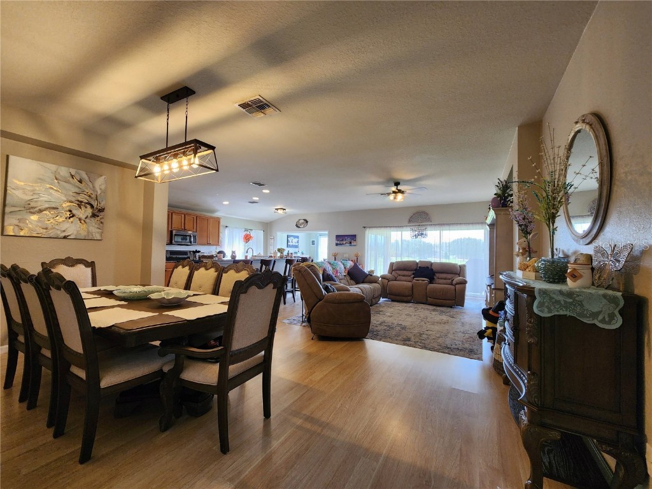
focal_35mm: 13
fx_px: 245
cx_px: 326
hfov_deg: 106.2
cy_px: 244
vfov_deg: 89.9
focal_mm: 2.2
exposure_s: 1/60
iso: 160
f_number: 2.2
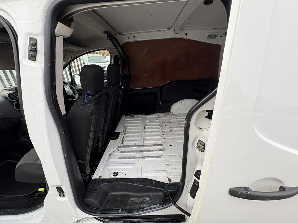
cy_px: 112
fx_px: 121
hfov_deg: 102.1
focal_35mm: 14
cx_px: 149
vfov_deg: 85.7
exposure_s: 1/136
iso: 80
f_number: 2.2
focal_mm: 2.22
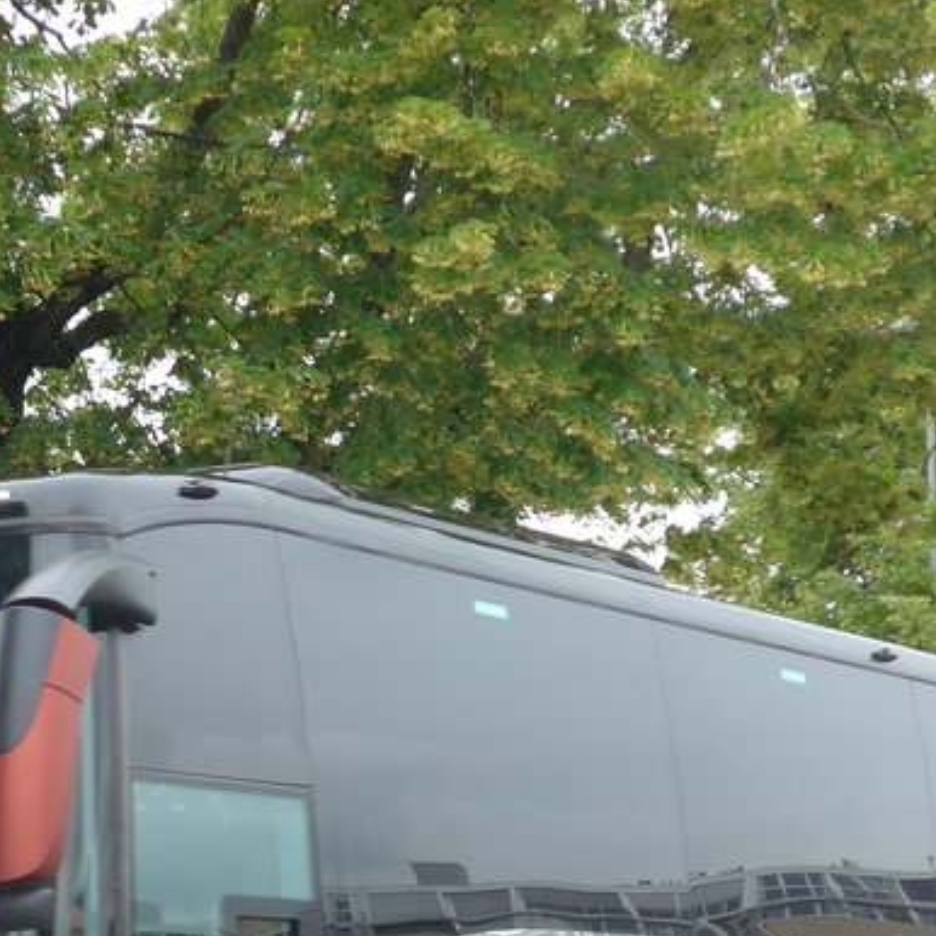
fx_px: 3702
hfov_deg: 14.3
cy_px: 839
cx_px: 145
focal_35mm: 121
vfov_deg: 14.3
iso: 100
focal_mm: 9
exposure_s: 1/250
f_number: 2.8
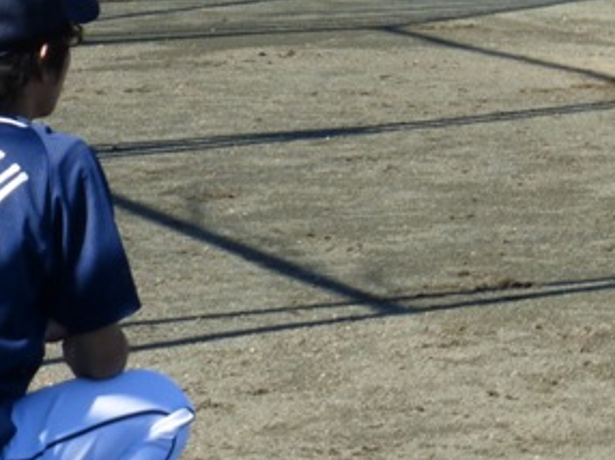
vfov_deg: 5.2
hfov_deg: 6.9
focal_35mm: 283
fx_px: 5024
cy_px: 60
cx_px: 888
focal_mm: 13.3
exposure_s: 1/500
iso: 100
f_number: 5
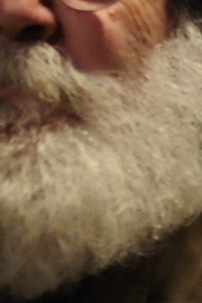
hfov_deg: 2.6
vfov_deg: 3.9
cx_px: 207
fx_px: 4475
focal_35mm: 532
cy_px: 229
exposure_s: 1/80
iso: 1000
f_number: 2
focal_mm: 50
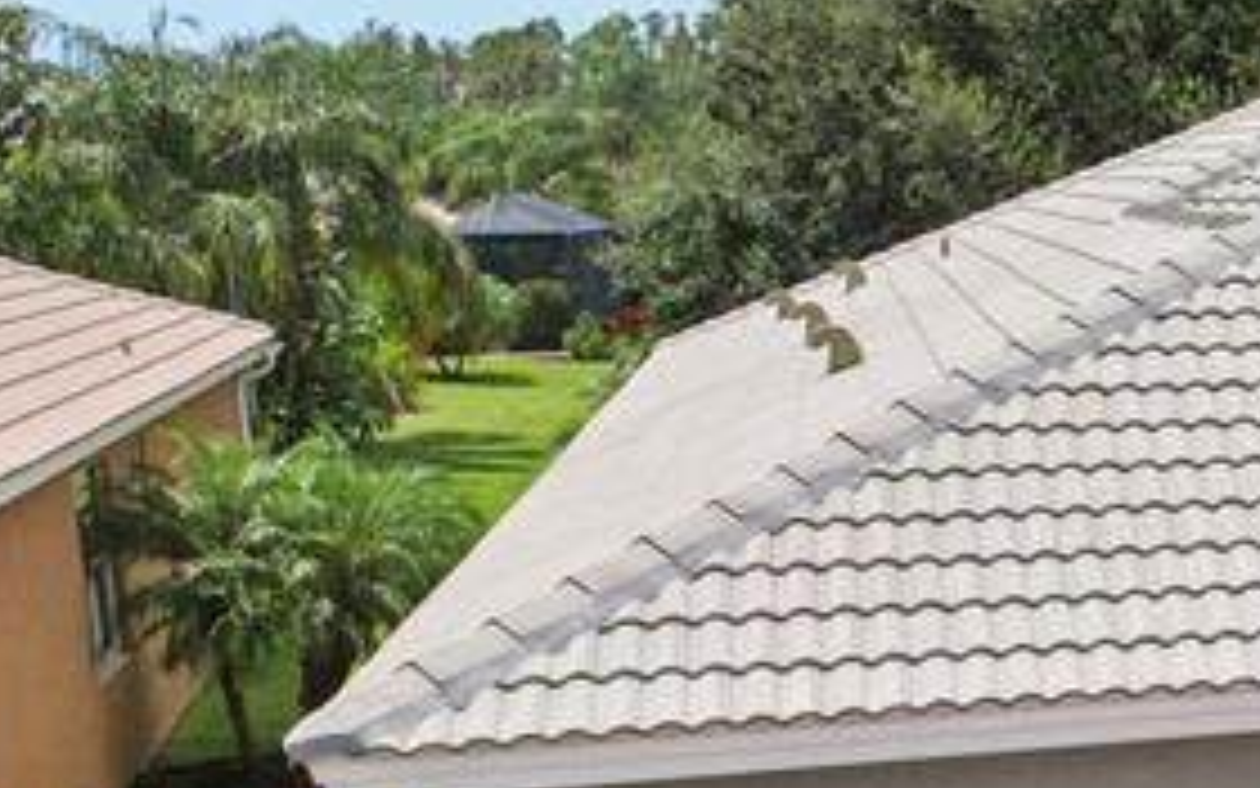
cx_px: 2043
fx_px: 2816
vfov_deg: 15.8
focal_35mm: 82
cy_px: 657
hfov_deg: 20.4
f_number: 2.8
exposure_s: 1/2500
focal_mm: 8.38
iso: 110
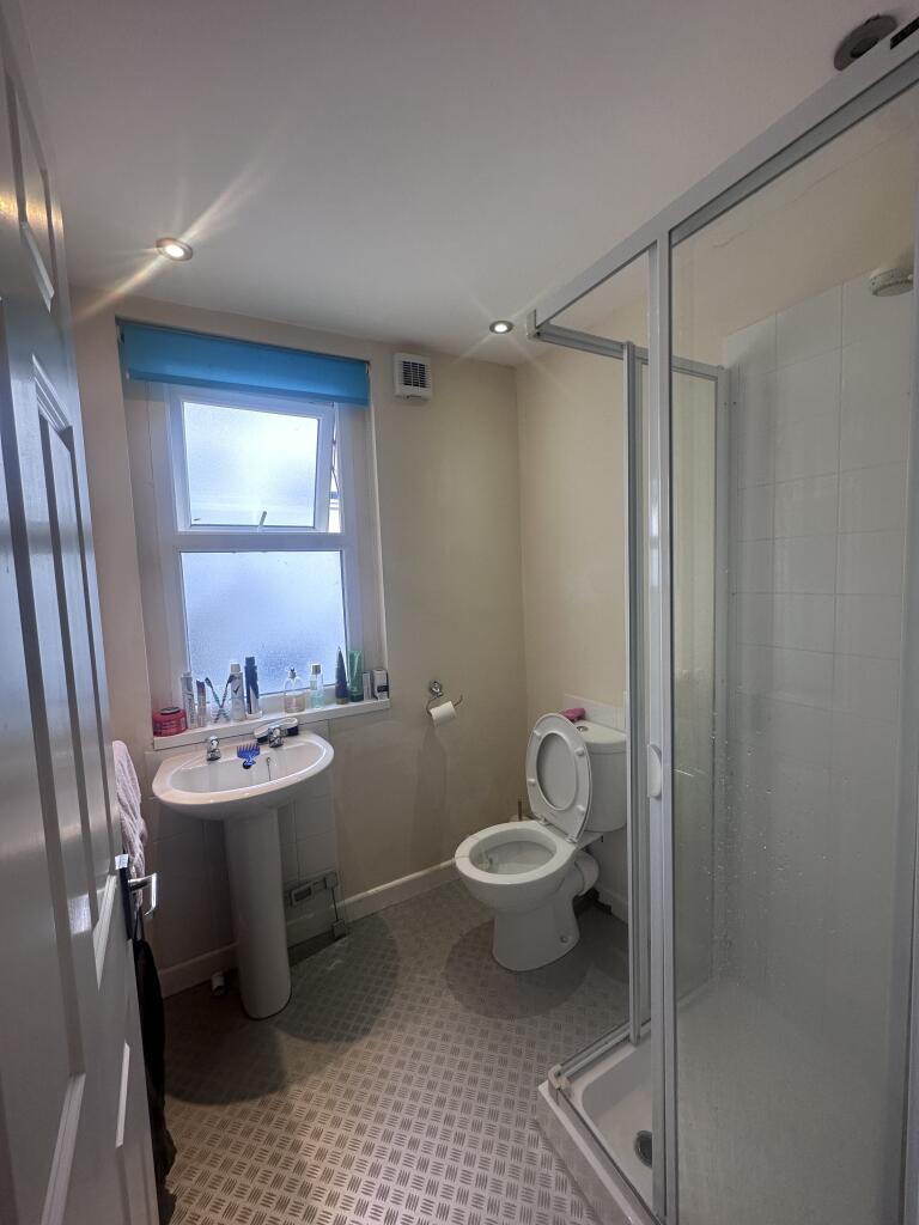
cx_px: 460
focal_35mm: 14
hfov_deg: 85.7
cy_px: 612
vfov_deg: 102.1
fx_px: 496
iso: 125
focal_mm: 2.22
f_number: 2.2
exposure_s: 1/100
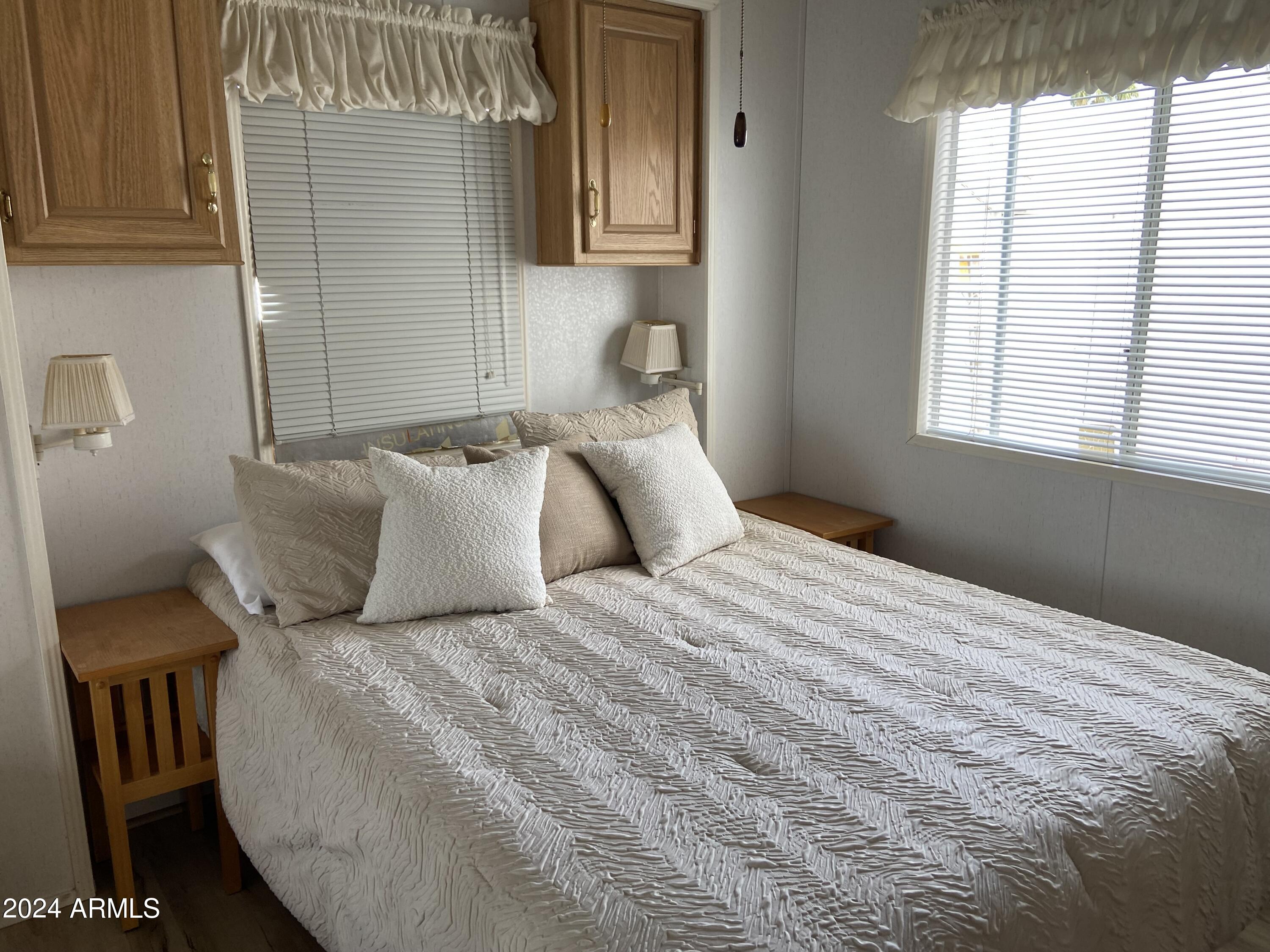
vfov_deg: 53.1
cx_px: 635
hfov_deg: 67.3
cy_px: 476
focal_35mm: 26
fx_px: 954
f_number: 1.8
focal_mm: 4.25
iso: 64
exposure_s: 1/121
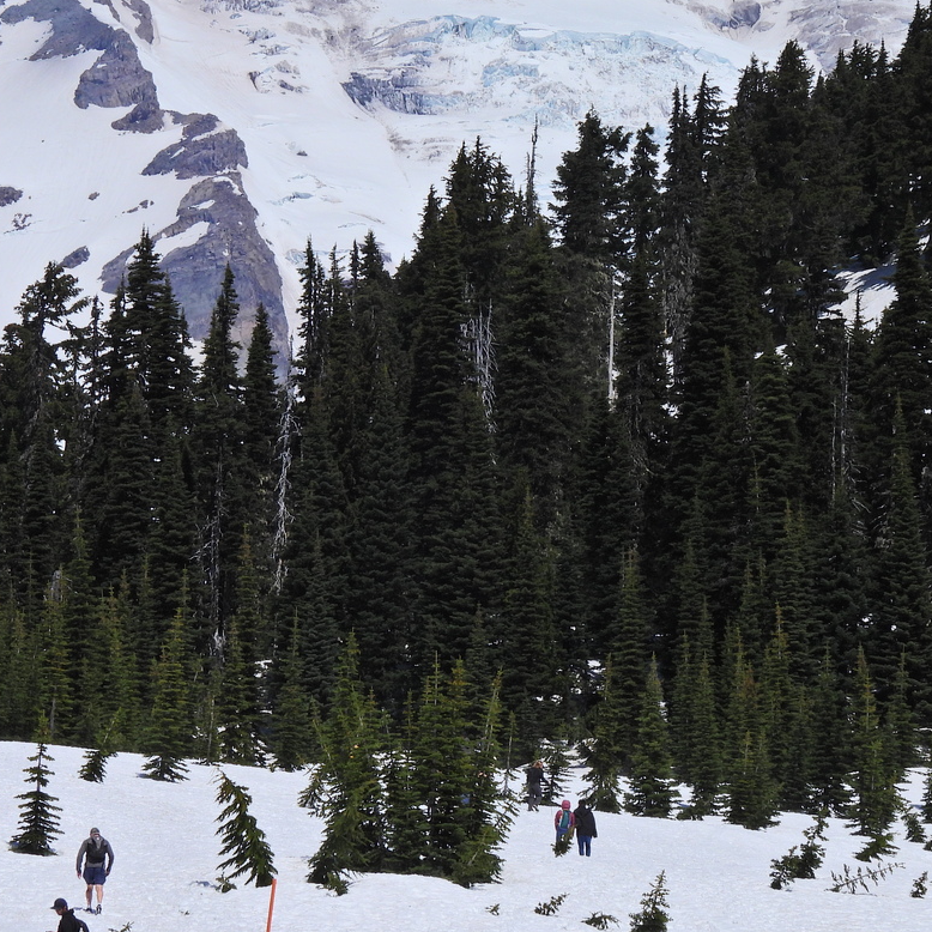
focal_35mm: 269
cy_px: 483
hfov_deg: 6.5
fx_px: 8194
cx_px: 442
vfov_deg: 6.5
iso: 100
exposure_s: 1/1600
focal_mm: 33
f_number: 5.6
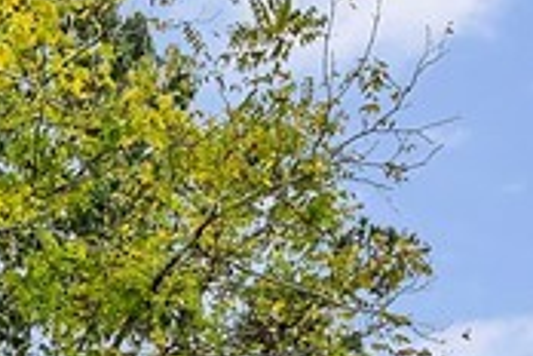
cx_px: -90
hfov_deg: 19.3
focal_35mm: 100
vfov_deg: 10.4
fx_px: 1480
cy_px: 1025
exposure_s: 1/125
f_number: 8
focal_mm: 16
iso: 800
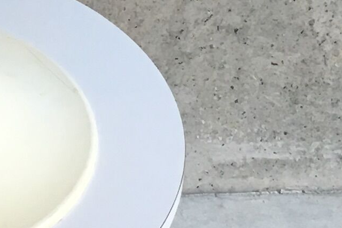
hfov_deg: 10.6
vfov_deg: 7.2
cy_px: -27
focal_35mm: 190
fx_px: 1805
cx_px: -83
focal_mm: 4.15
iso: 50
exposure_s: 1/33
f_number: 2.2
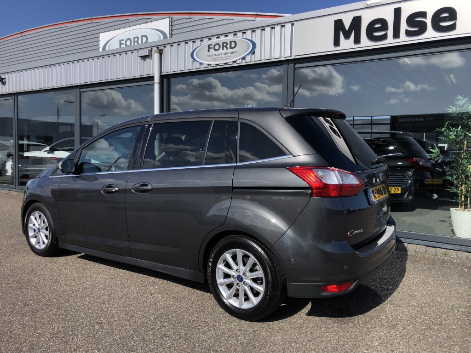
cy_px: 176
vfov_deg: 49.7
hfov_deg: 63.4
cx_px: 236
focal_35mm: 28
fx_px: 381
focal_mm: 3.99
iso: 25
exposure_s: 1/3436
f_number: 1.8
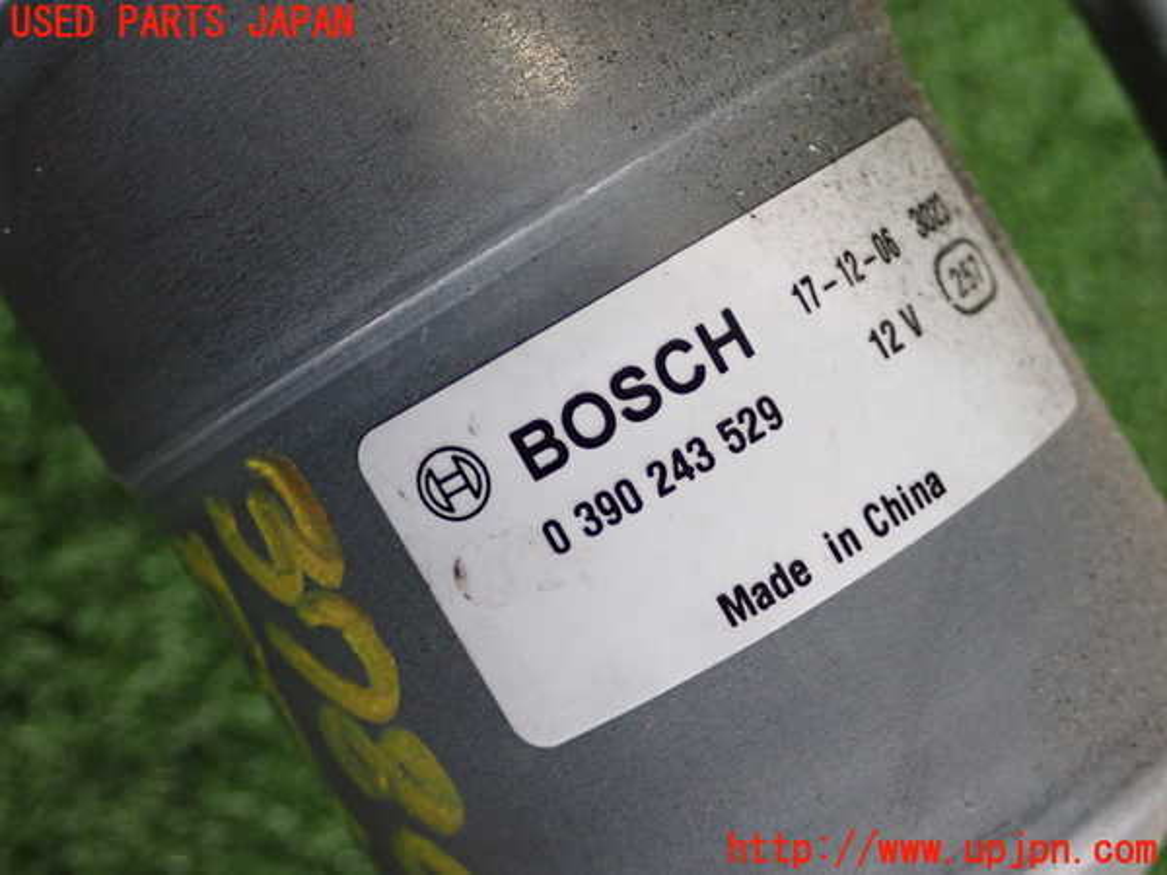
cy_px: 438
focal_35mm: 58
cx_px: 584
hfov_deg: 33.2
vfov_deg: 25.2
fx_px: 1955
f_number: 3.5
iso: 640
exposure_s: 1/100
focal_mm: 10.35
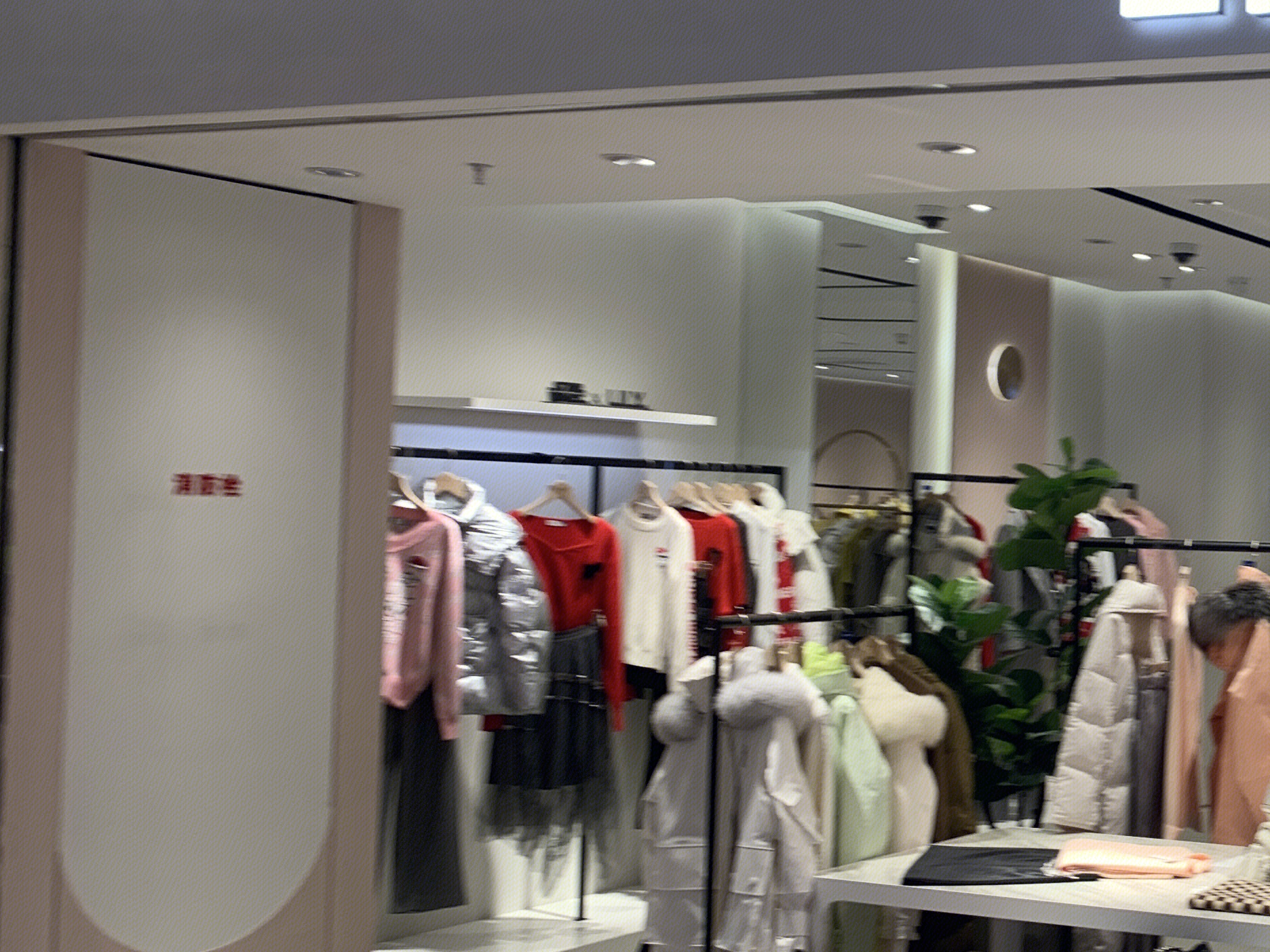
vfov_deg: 26.1
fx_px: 2055
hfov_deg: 31.0
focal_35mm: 56
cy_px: 506
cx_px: 1356
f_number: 1.8
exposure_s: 1/100
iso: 40
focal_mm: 4.25
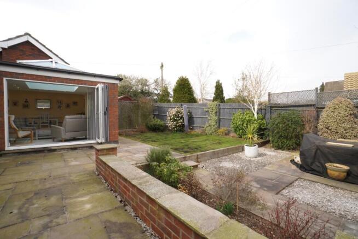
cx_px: 179
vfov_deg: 72.1
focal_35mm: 16
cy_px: 120
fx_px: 164
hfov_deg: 94.9
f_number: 16
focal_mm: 11
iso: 400
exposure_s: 1/40
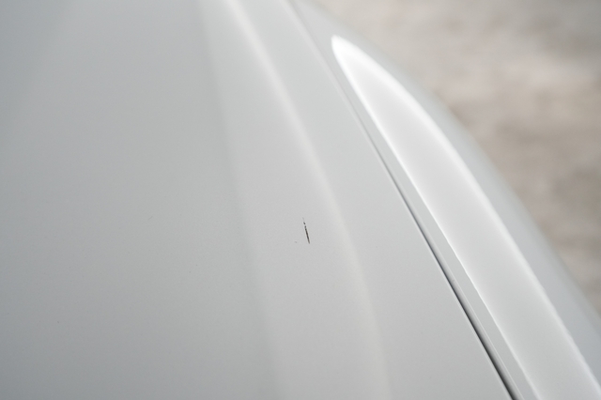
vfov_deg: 46.4
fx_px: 467
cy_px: 200
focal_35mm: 28
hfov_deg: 65.5
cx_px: 300
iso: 2500
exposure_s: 1/100
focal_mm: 28
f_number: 4.5
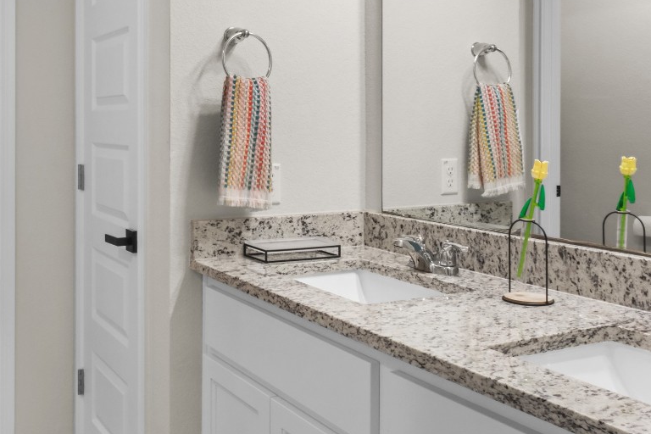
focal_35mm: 39
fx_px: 705
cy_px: 124
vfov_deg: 33.7
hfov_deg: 49.0
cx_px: 236
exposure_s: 1/2.5
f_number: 16
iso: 3200
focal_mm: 17.6
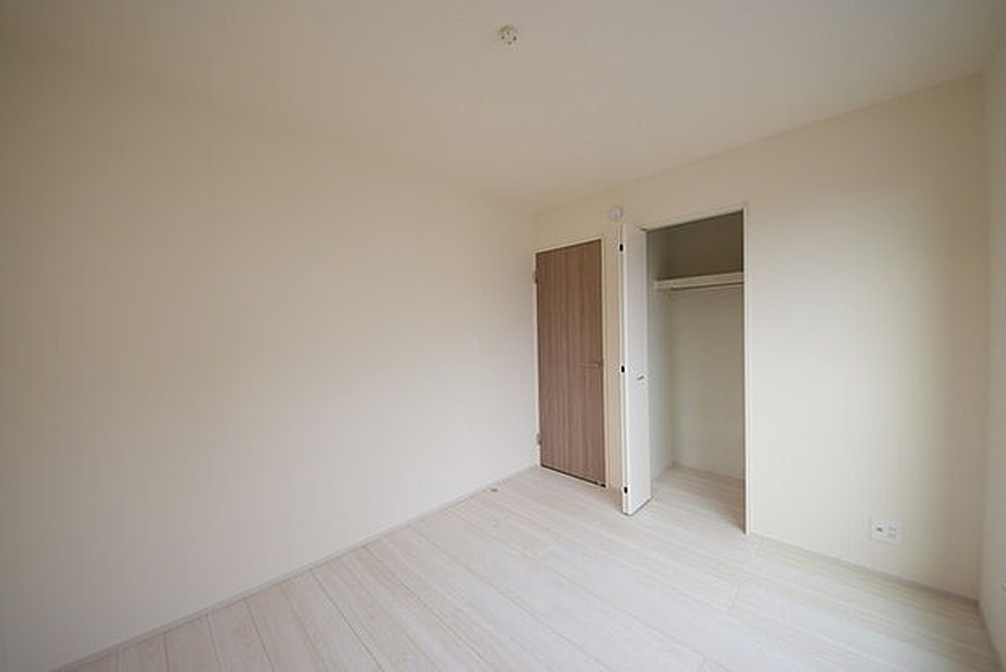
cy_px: 336
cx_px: 503
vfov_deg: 90.1
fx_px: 335
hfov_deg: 112.6
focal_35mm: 12
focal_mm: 8
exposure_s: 1/80
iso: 400
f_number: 4.5
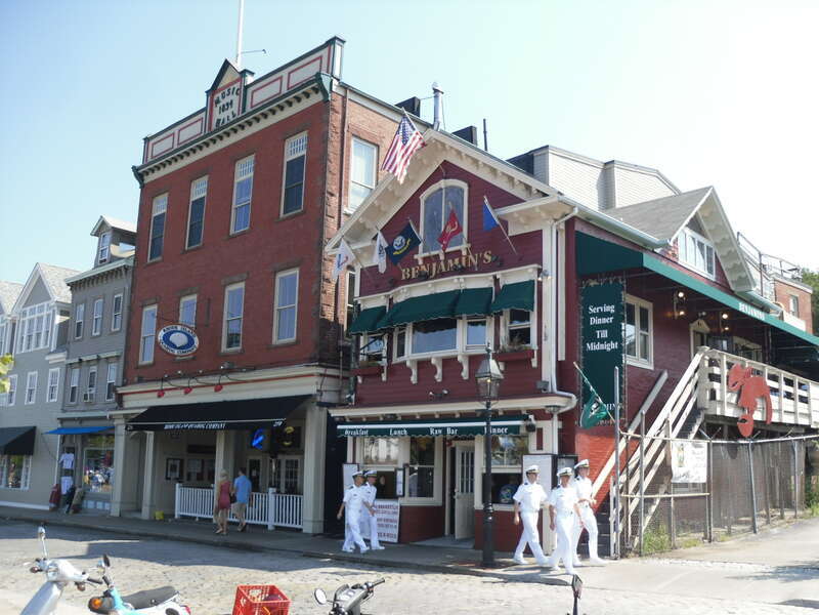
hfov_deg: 54.0
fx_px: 804
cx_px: 410
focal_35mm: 34
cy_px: 308
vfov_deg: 41.8
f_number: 8.1
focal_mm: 6
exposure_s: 1/76
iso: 80
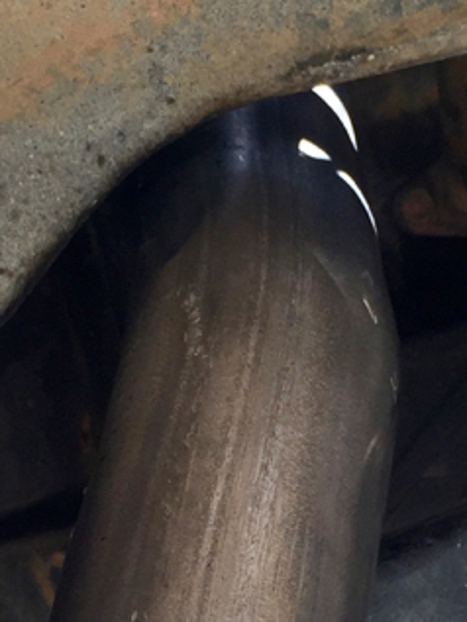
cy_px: 608
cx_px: 286
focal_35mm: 117
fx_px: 2103
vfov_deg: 16.5
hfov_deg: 12.7
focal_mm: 4.15
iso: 40
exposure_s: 1/120
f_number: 2.2
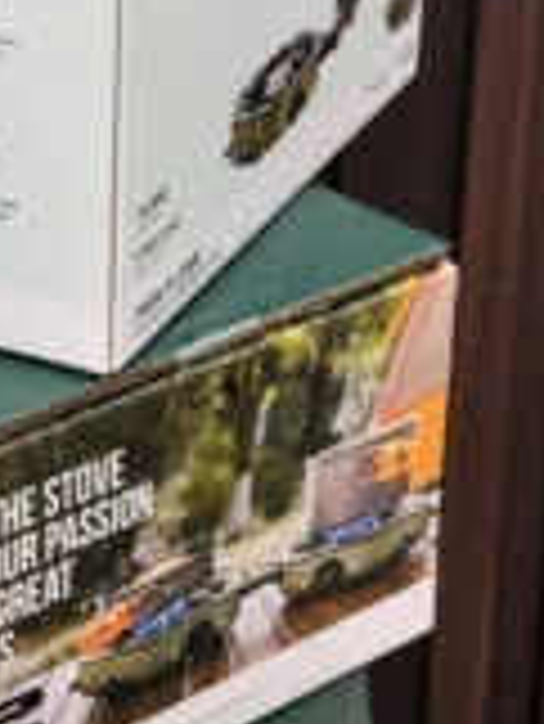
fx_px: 2490
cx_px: -67
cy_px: 49
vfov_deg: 16.3
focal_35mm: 119
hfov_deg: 12.2
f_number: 1.78
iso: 64
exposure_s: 1/100
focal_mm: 6.76
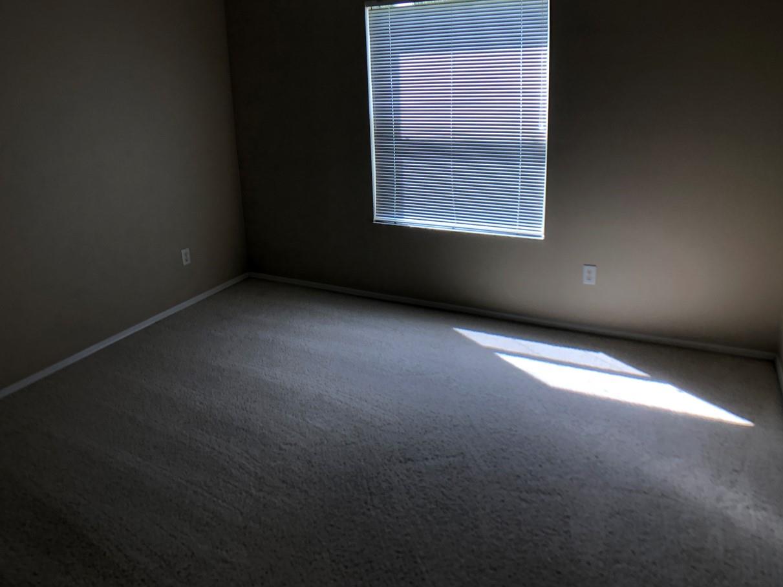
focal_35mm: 37
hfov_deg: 50.1
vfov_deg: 38.4
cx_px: 362
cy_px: 222
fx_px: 837
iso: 50
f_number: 1.8
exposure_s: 1/120
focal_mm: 4
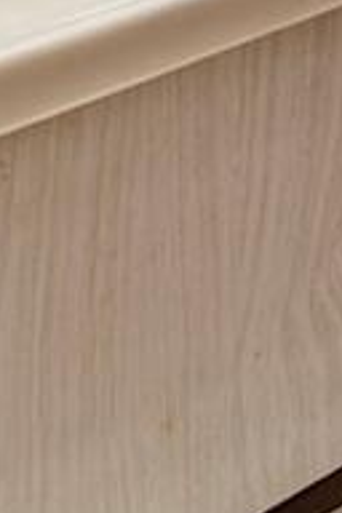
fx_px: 1781
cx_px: 1336
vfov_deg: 12.4
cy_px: -767
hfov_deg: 7.7
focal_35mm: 125
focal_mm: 10
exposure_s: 2.5
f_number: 7.1
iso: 100
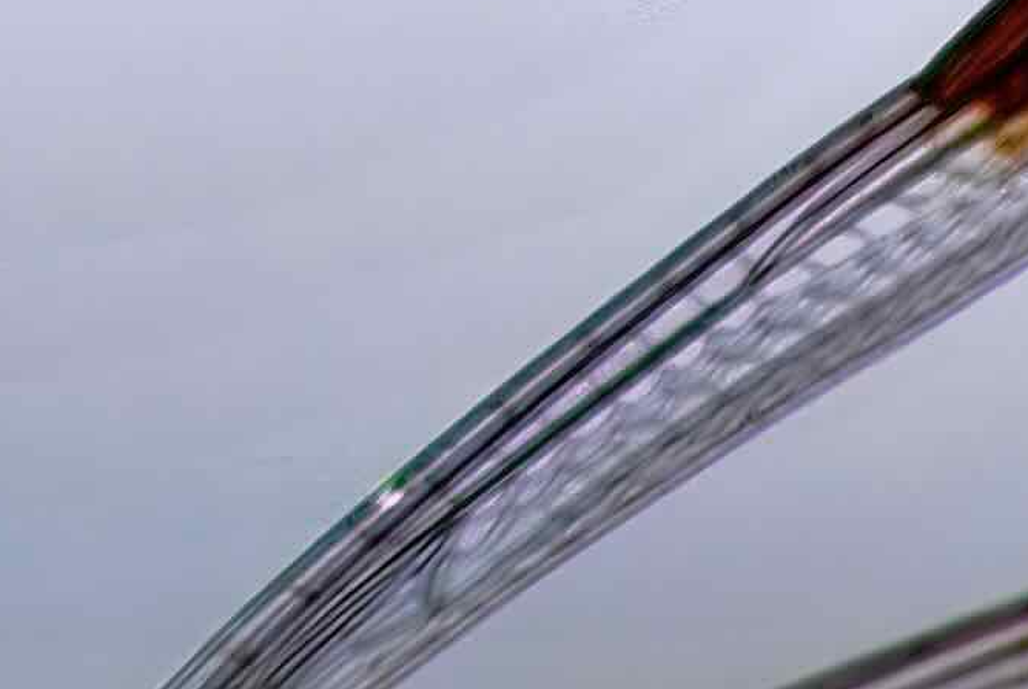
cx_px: -188
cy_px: 872
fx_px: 74101
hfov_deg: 0.8
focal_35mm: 2591
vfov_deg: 0.5
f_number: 5.6
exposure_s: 1/80
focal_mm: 300
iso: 400
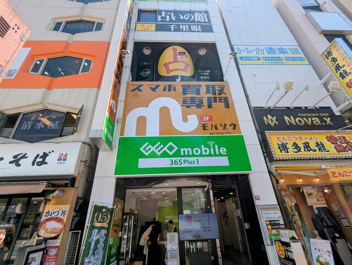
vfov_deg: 78.3
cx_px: 176
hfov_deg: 94.4
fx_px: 163
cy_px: 132
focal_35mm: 16
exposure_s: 1/650
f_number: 2.2
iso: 41
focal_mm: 2.35
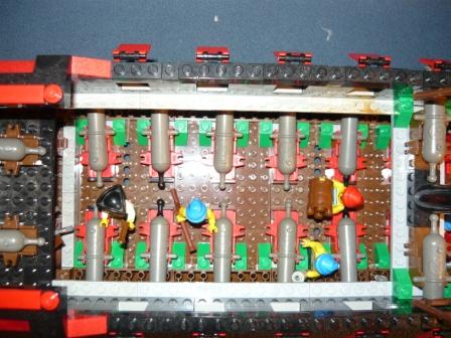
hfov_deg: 55.4
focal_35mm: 33
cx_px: 226
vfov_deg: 42.9
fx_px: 430
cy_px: 169
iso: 100
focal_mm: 5.5
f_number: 2.8
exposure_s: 1/30
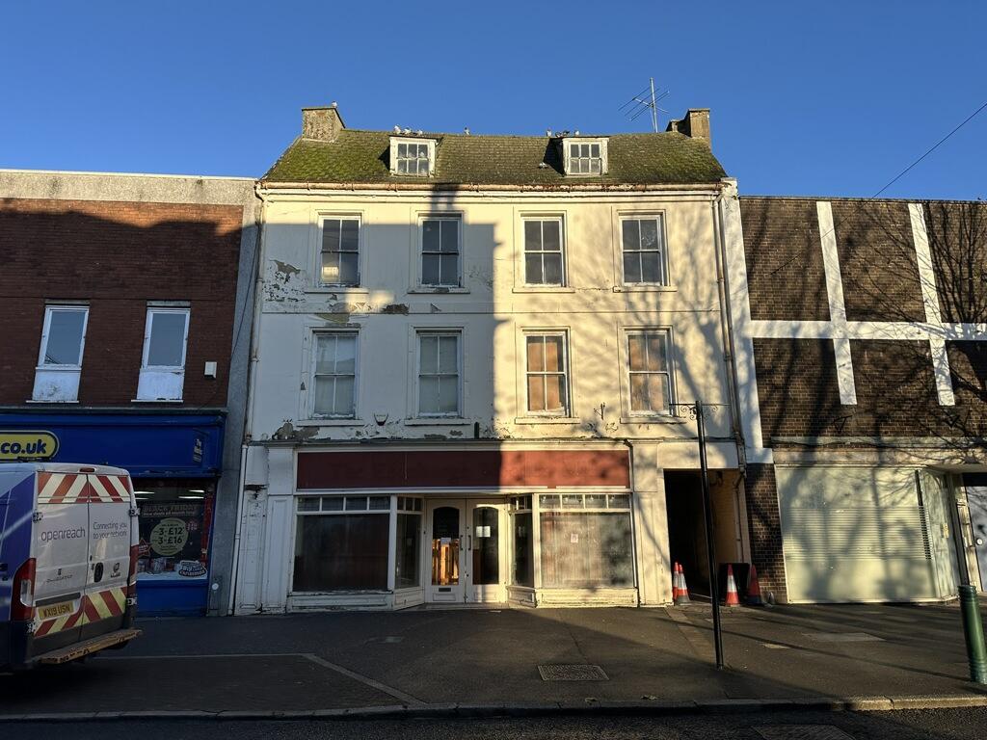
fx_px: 684
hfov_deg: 71.6
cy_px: 370
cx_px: 494
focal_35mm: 24
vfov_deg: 56.8
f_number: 1.78
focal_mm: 6.86
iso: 80
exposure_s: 1/2525
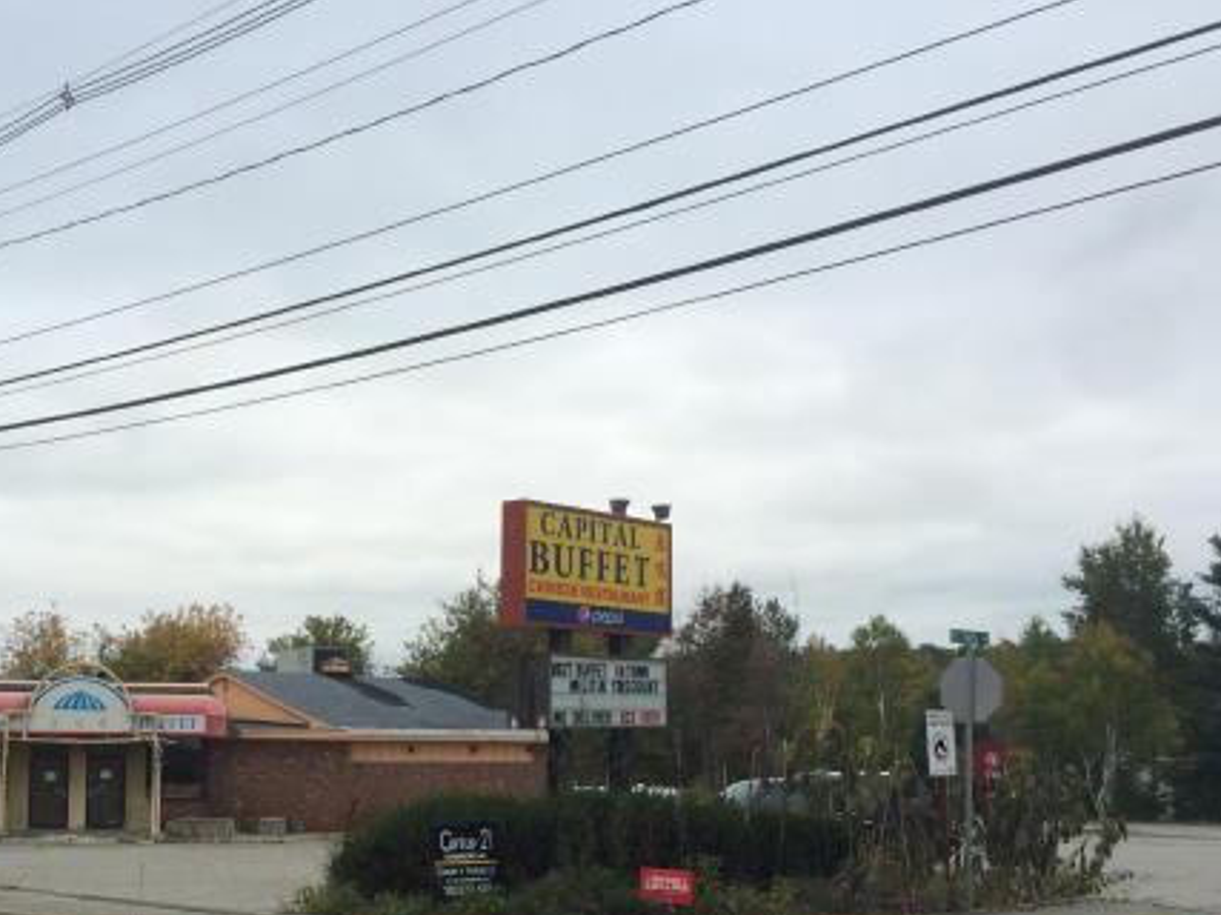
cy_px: 638
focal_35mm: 45
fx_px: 1587
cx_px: 352
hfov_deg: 41.2
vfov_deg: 31.8
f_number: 2.2
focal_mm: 4.12
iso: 32
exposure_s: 1/547
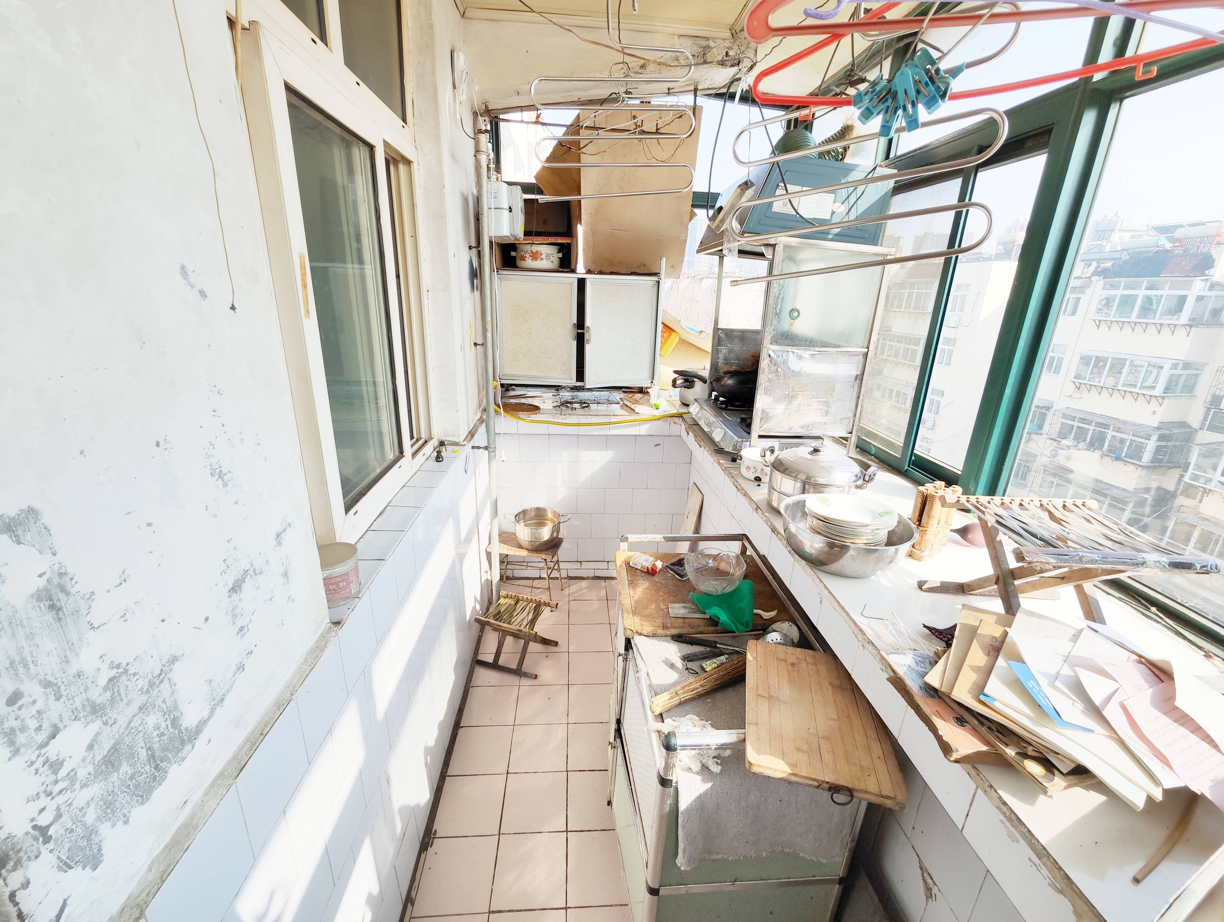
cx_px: 612
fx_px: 496
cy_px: 461
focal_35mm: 14
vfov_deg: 85.8
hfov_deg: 102.0
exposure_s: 1/221
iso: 50
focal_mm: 2.16
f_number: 2.2
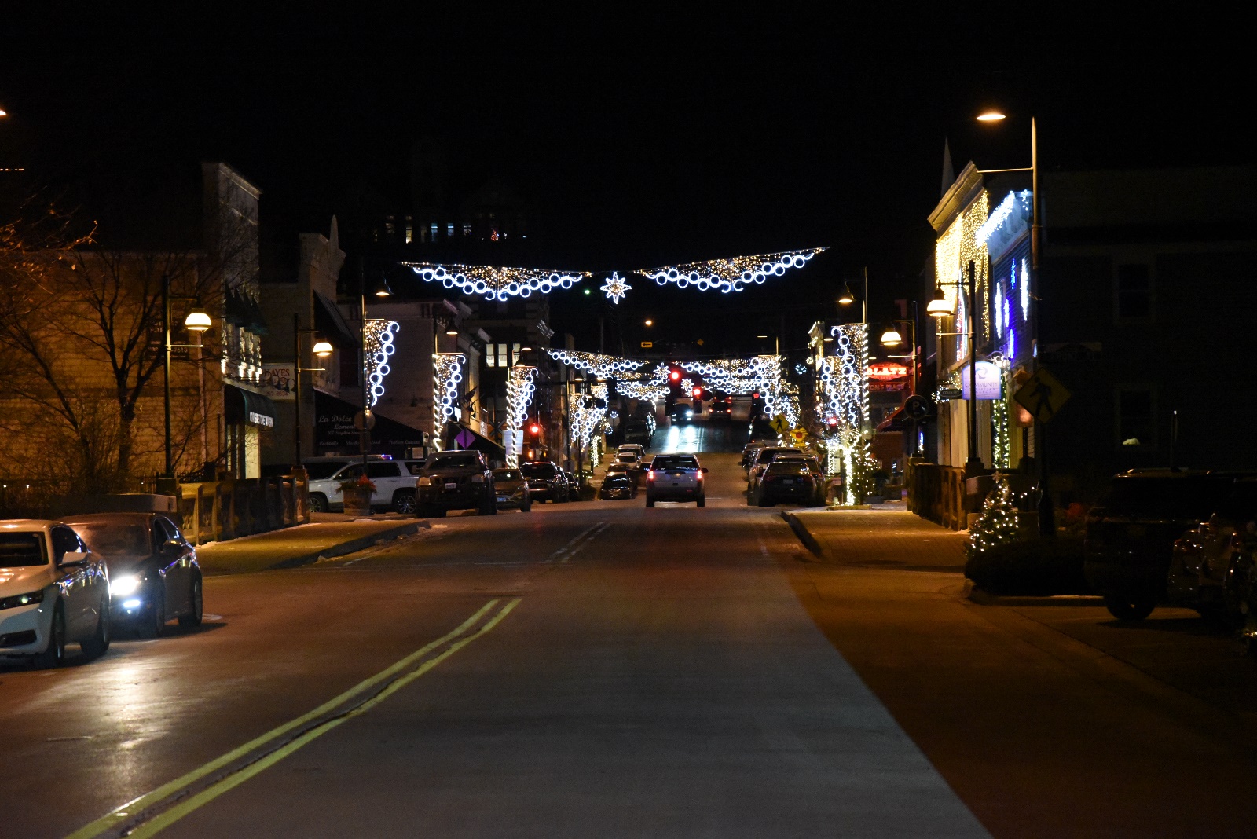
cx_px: 628
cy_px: 420
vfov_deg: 12.2
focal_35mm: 112
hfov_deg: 18.3
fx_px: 3912
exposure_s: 1/100
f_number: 5
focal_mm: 112
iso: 12800
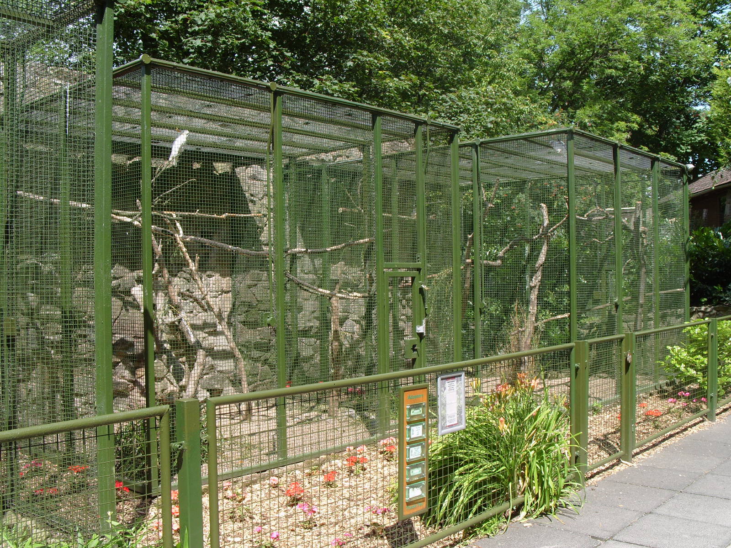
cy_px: 274
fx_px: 739
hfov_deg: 52.6
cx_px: 366
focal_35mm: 35
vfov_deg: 40.7
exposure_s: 1/180
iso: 80
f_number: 4.8
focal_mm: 7.8
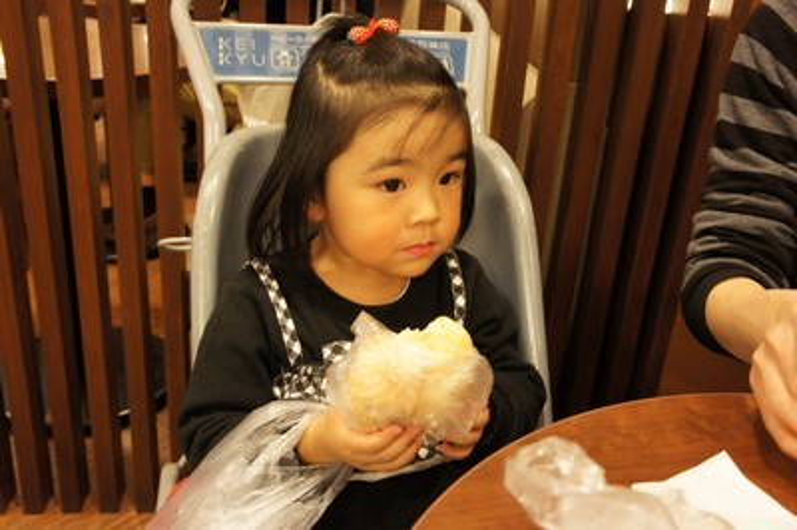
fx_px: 796
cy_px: 265
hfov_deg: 53.2
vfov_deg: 36.8
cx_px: 398
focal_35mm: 36
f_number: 6.3
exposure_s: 1/20
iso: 1600
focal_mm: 24
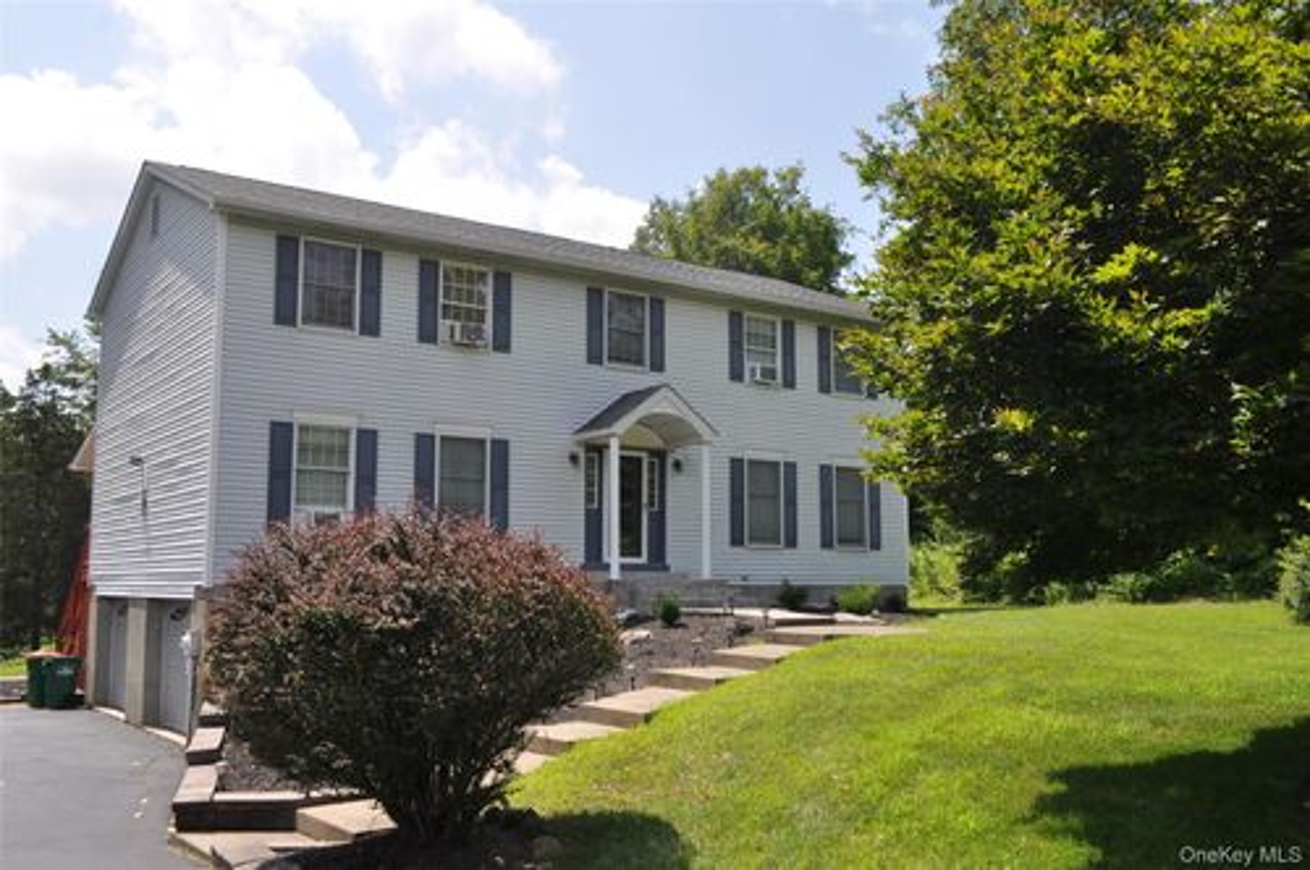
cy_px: 435
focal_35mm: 33
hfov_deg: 57.3
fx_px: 1199
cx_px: 655
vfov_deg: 39.9
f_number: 9
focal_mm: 22
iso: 200
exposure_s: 1/320
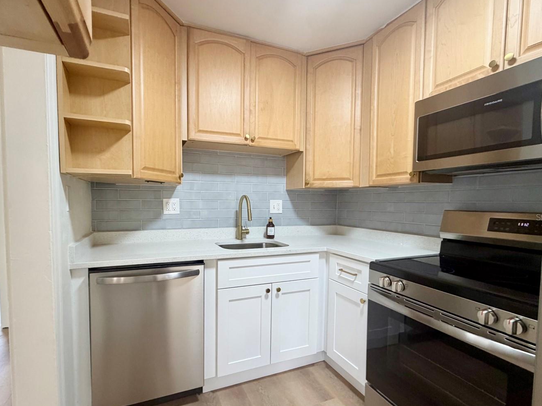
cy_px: 217
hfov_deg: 90.8
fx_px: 266
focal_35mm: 17
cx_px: 246
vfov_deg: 74.6
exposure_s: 1/60
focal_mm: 2.22
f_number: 2.2
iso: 200
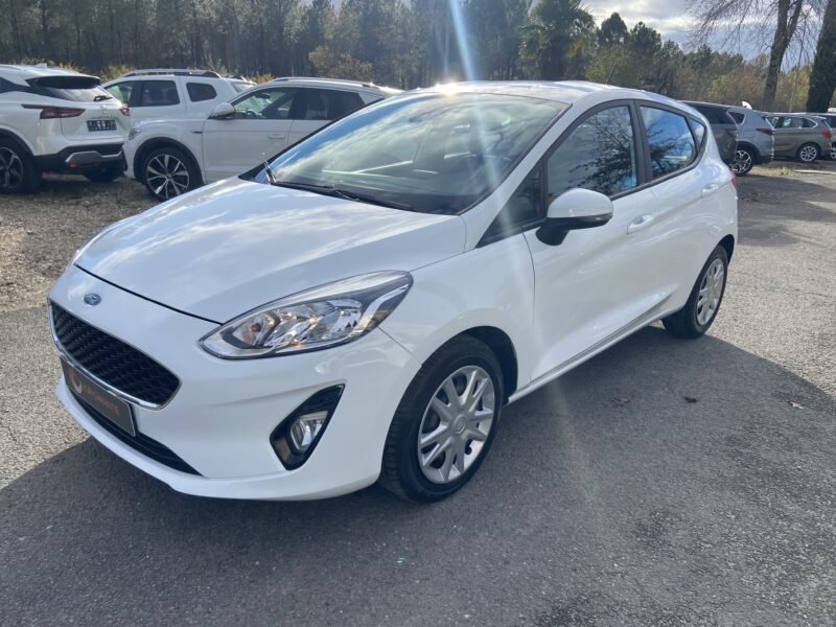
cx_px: 418
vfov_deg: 53.1
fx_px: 628
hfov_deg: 67.3
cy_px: 314
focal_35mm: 26
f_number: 1.8
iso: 32
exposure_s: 1/2183
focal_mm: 4.25
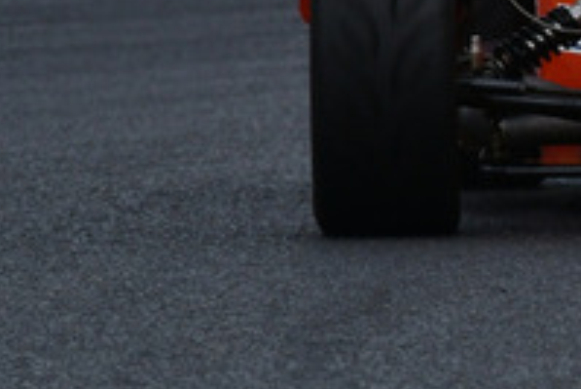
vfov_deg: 0.6
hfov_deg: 0.8
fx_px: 39955
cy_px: -202
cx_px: 888
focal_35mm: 2474
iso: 400
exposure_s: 1/640
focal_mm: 410
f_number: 11
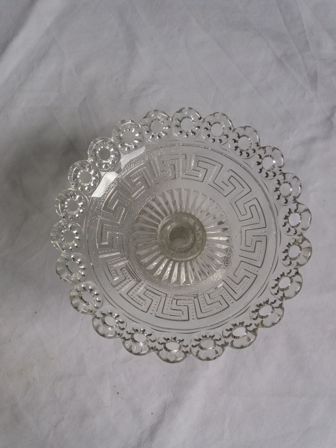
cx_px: 168
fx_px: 362
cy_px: 224
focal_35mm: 28
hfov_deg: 49.7
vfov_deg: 63.4
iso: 125
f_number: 1.9
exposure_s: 1/120
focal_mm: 3.7
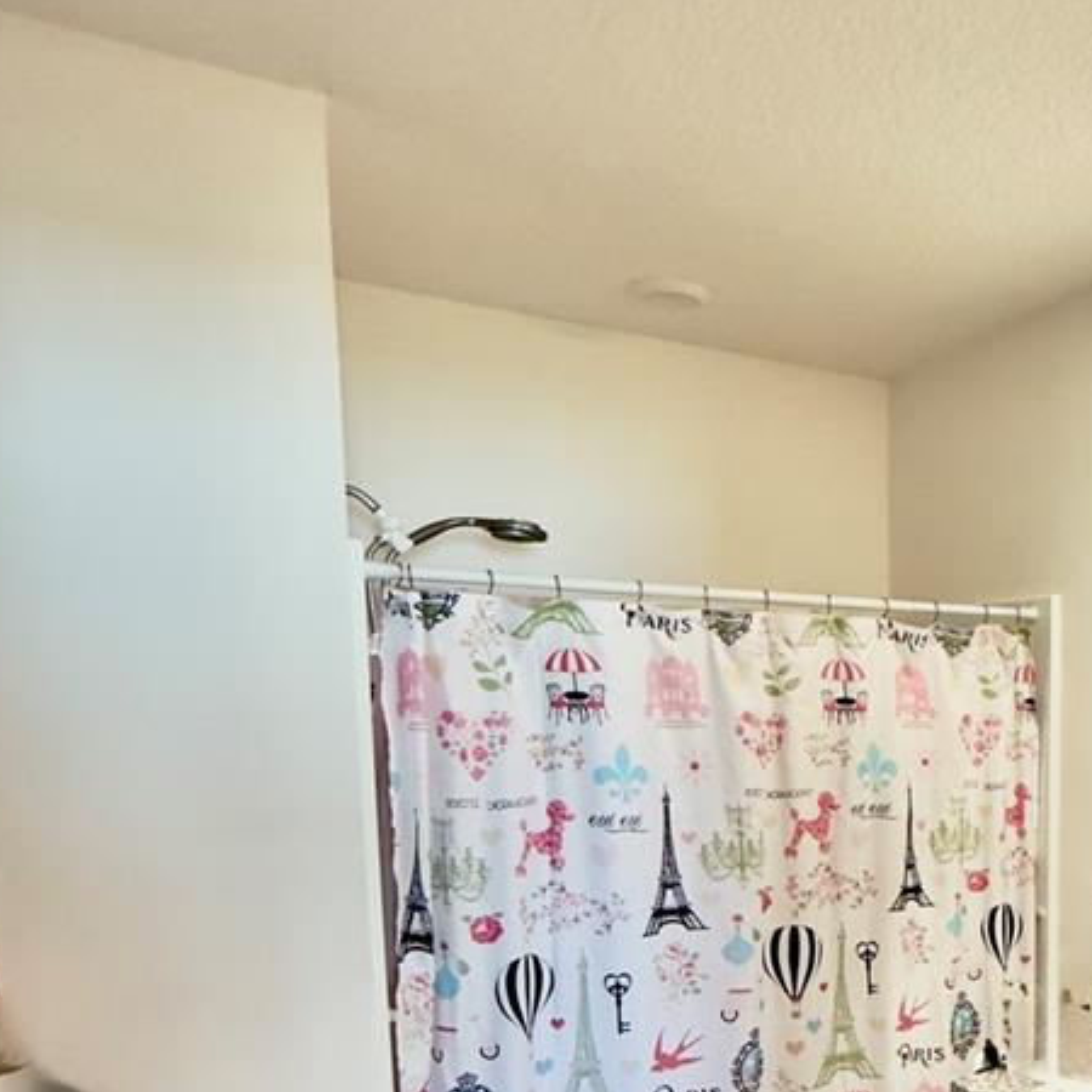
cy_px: 847
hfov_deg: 43.6
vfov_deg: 47.5
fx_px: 1178
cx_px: 1056
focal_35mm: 33
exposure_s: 1/120
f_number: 2.2
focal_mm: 2.22
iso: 200
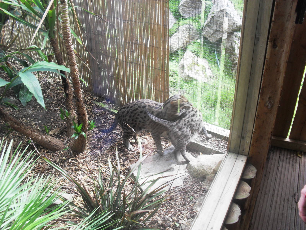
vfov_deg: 40.7
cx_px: 153
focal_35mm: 35
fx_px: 309
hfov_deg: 52.6
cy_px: 115
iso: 100
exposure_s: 1/60
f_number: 3.2
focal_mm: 6.3
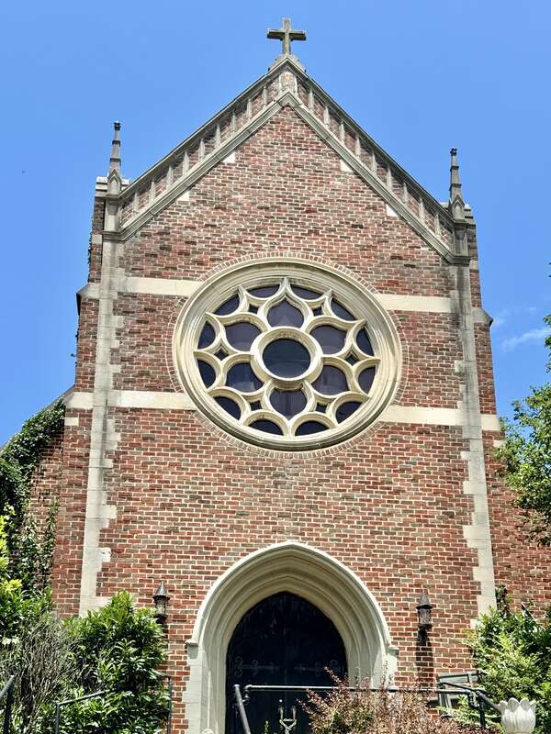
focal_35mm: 48
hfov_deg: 30.3
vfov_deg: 39.7
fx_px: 1019
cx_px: 276
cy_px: 367
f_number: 1.78
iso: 64
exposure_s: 1/3096
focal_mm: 6.76
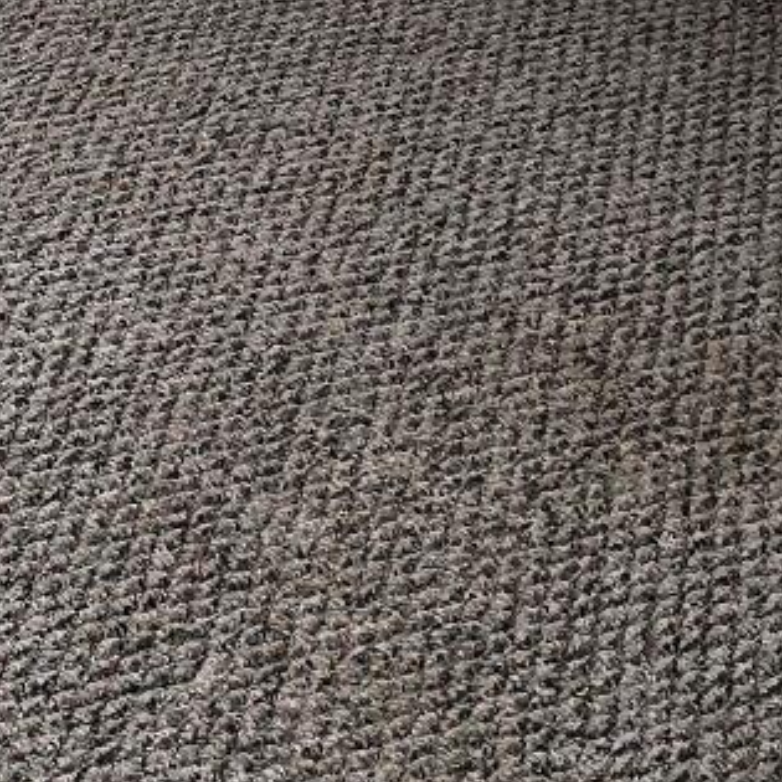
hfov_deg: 13.1
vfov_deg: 12.4
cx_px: -194
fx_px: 3297
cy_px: -596
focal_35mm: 129
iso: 40
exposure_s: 1/60.2
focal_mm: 6.3
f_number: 1.7
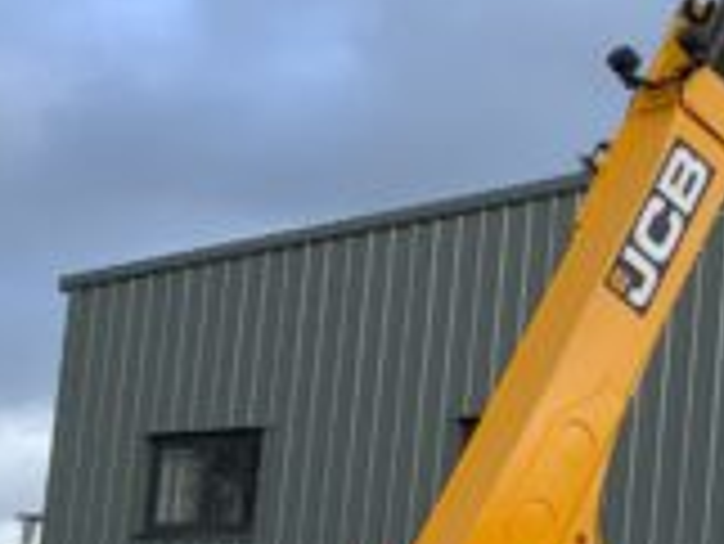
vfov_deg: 12.8
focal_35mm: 115
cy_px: 468
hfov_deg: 16.1
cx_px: 985
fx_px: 2407
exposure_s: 1/657
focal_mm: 3
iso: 16
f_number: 1.8
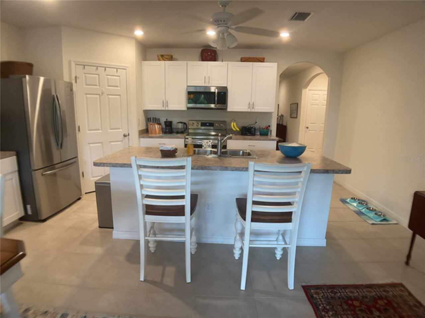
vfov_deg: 48.2
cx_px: 212
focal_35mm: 29
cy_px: 159
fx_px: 356
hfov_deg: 61.7
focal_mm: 3
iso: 100
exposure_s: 1/60
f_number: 1.8
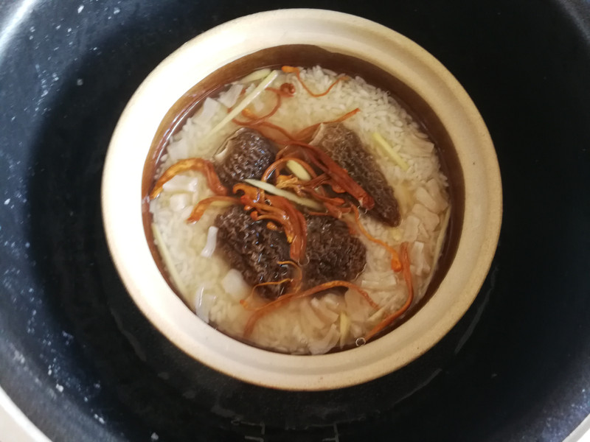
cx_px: 295
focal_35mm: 27
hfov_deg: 65.3
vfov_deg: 51.4
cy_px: 221
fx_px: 460
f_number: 2.2
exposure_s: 1/25
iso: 400
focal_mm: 3.95
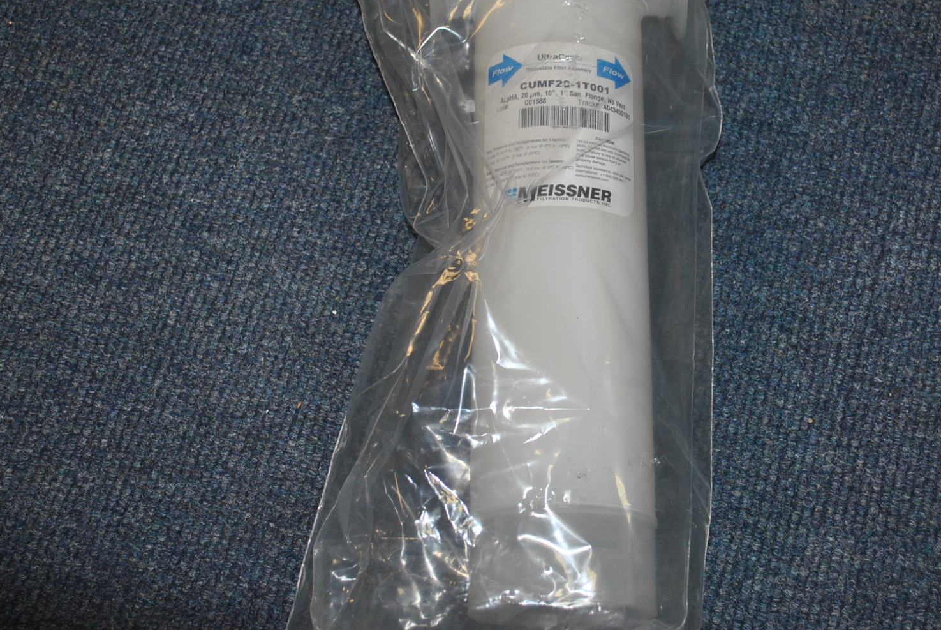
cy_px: 237
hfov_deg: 31.8
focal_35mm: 63
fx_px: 1649
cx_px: 561
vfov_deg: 21.6
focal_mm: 32
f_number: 4.8
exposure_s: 1/60
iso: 200
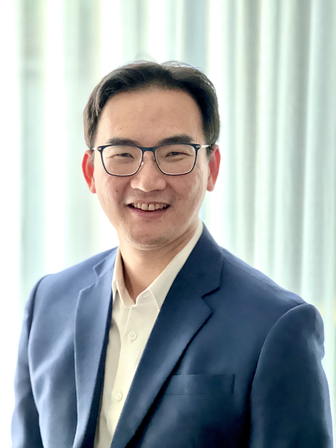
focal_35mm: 77
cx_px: 168
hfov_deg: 19.1
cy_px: 224
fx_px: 997
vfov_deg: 25.3
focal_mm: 9
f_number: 2.8
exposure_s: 1/15
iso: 1250
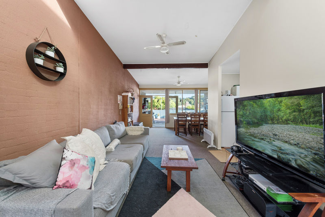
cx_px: 162
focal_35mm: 14
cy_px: 108
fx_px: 126
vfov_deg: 81.3
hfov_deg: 104.2
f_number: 7.1
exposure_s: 1/13
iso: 400
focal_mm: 14
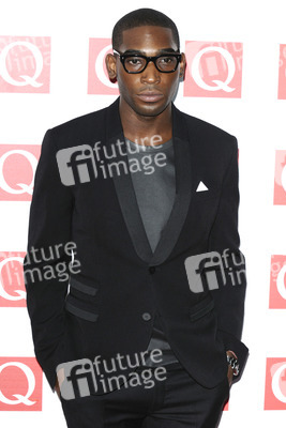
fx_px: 1429
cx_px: 143
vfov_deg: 17.1
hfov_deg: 11.4
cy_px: 214
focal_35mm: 120
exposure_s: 1/200
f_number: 4.5
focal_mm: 80
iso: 320
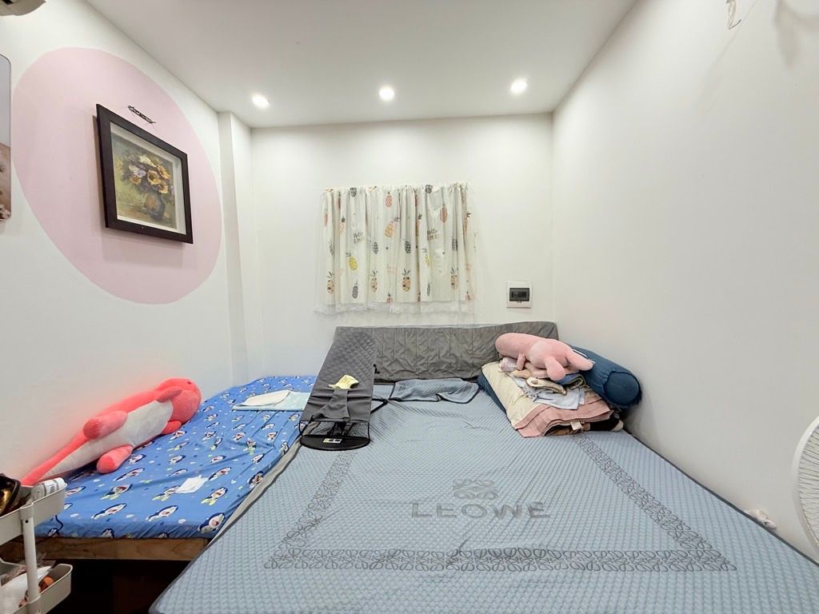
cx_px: 410
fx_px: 331
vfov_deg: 85.7
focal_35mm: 14
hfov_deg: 102.1
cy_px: 307
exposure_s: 1/100
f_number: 2.2
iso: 125
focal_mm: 2.22
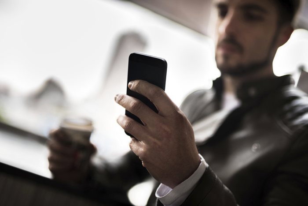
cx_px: 154
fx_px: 428
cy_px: 103
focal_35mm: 50
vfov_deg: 27.0
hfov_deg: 39.6
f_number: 1.4
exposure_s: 1/100
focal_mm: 50
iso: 64
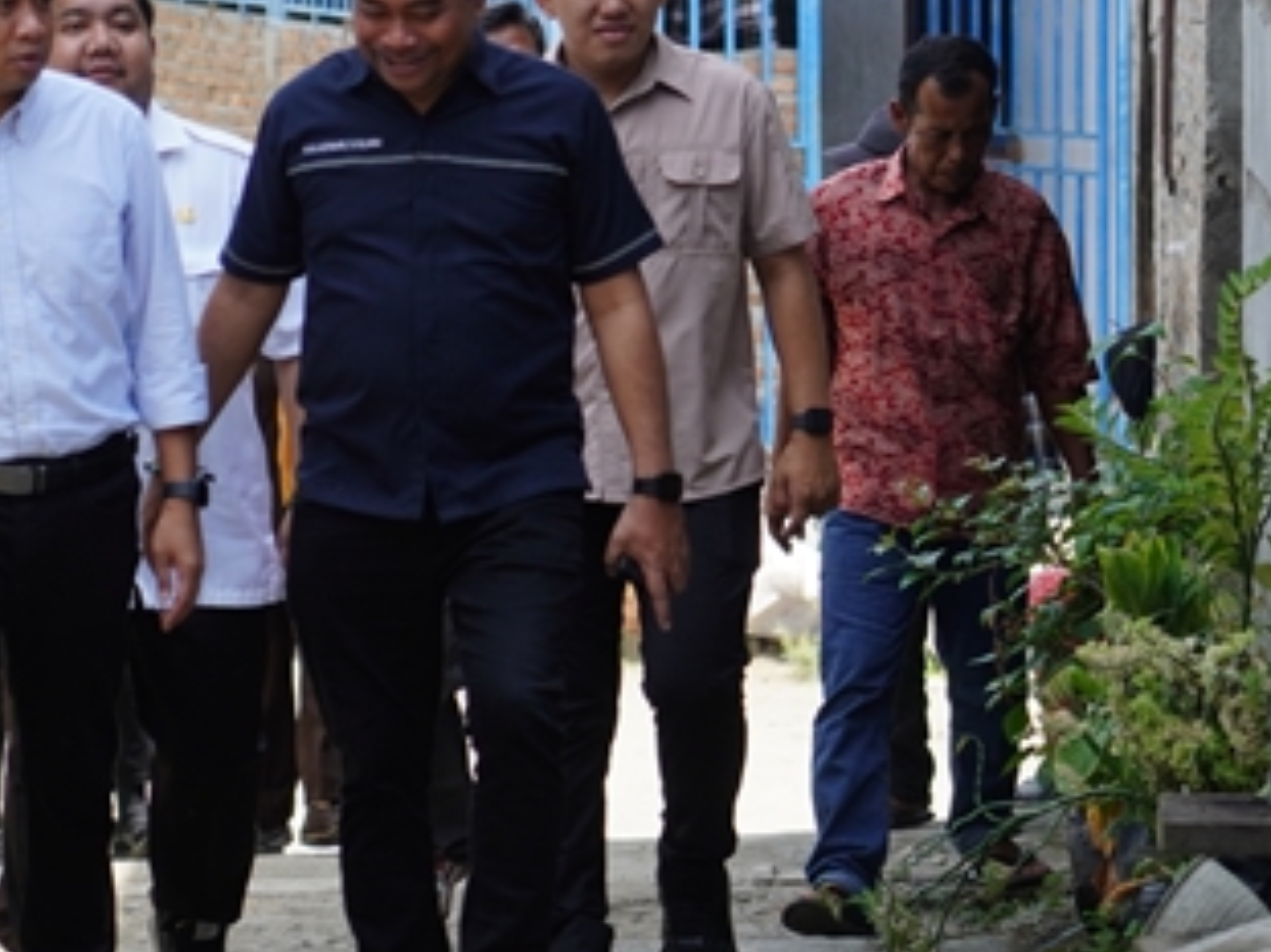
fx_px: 11451
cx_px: 102
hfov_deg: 6.3
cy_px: 374
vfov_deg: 4.8
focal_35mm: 312
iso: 400
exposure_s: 1/1250
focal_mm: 105
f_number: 4
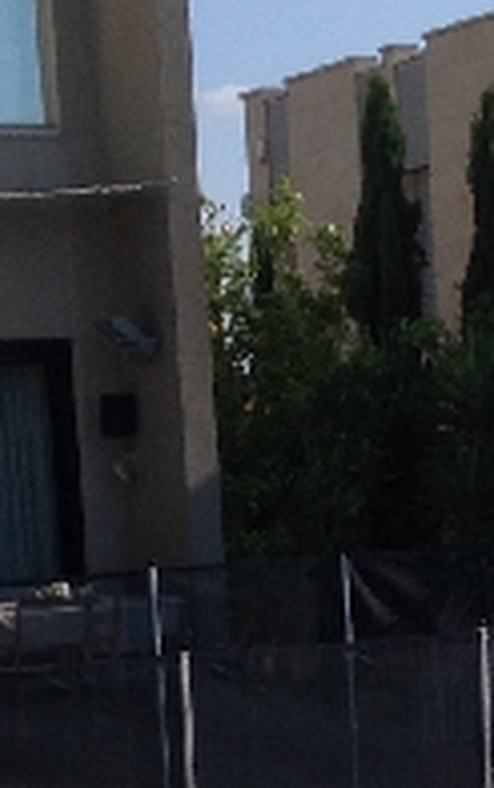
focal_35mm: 151
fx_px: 3243
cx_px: 430
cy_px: 965
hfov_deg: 8.7
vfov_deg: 13.4
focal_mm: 4.28
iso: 50
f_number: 2.4
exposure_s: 1/2016
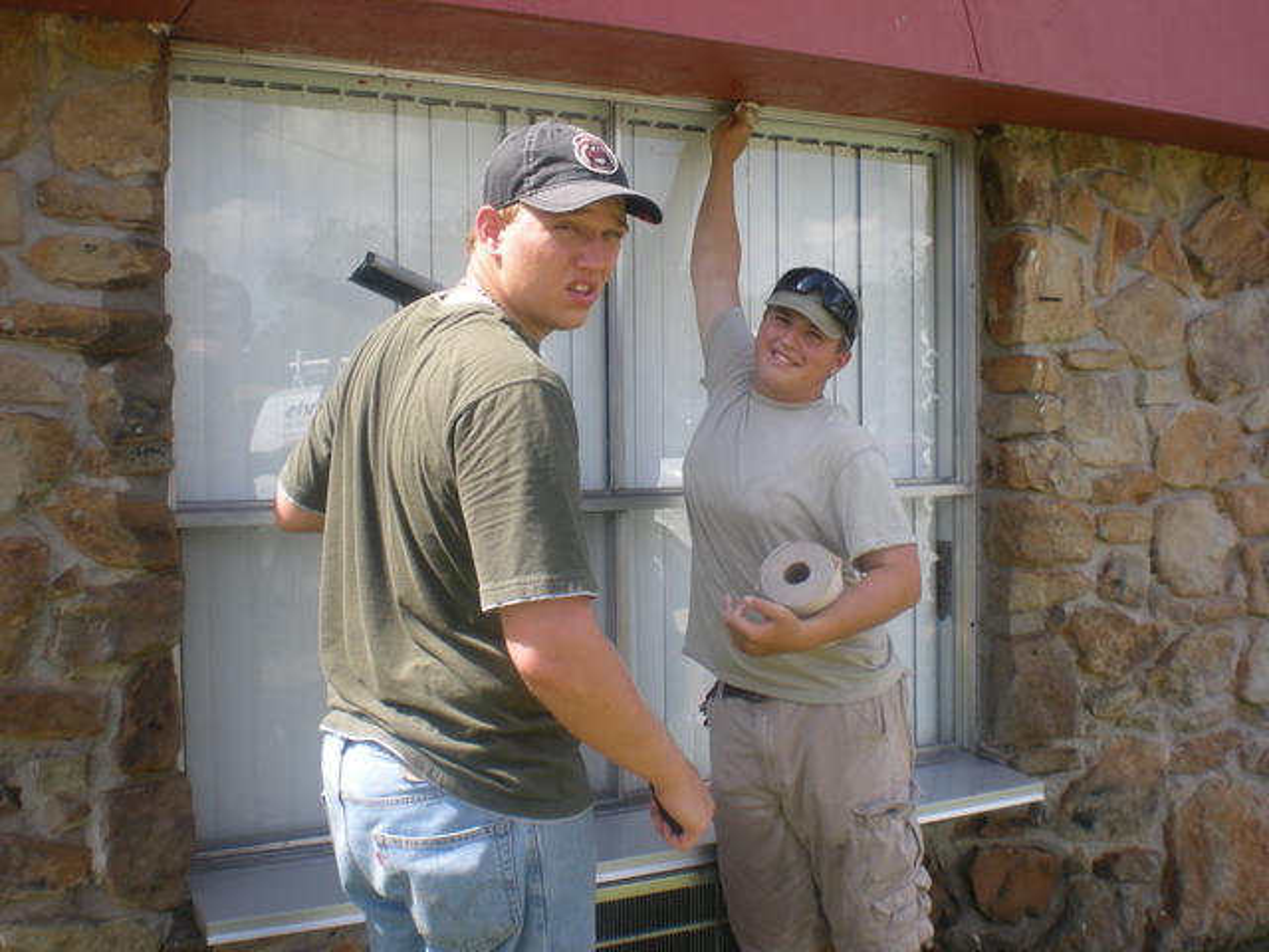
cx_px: 634
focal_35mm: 38
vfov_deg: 37.7
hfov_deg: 49.0
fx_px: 1393
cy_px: 476
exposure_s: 1/150
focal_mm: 6.3
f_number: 4.6
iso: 64
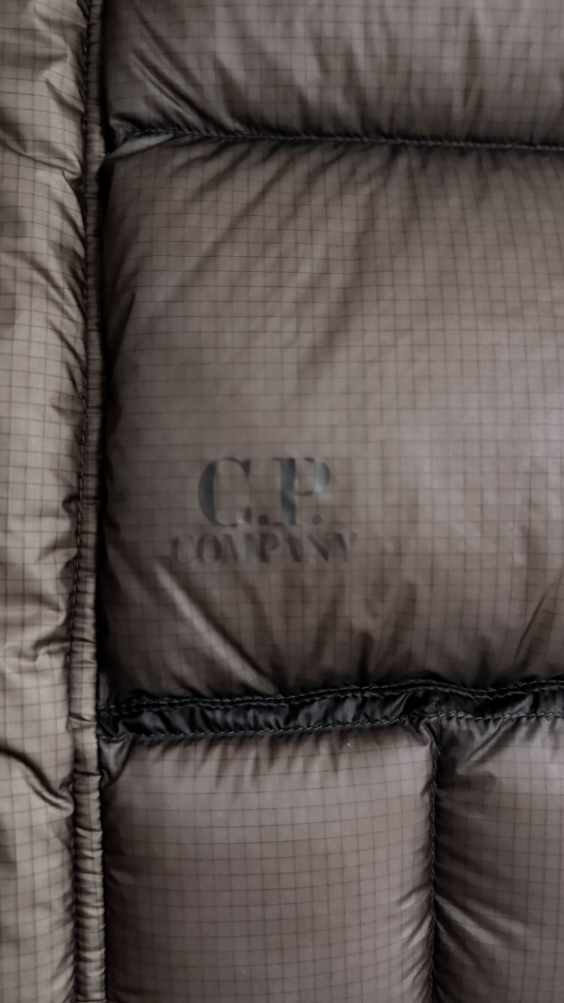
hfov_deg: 42.9
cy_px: 495
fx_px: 718
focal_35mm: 27
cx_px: 292
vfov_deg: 69.9
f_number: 1.78
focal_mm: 6.76
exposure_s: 1/30
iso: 1000
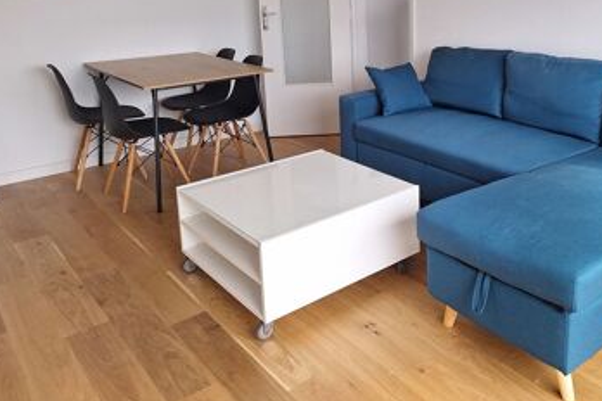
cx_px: 405
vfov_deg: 38.8
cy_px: 95
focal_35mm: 33
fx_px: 552
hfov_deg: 55.9
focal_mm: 5.54
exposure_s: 1/100
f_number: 1.8
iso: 50
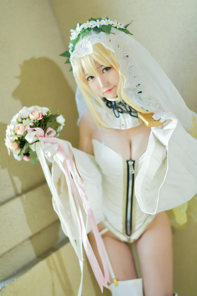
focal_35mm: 58
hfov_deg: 23.4
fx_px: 476
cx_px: 98
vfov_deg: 34.5
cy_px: 148
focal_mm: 58
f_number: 1.4
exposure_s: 1/500
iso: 200
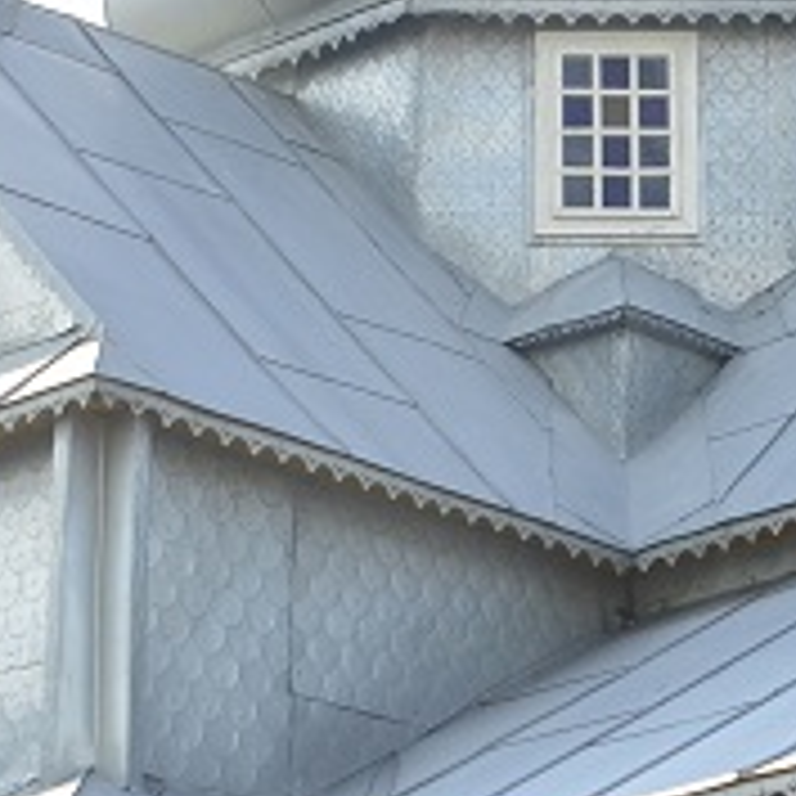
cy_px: 436
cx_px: 598
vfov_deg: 9.9
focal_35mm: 177
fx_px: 4605
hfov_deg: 9.9
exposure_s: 1/320
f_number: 7.1
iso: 250
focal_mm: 24
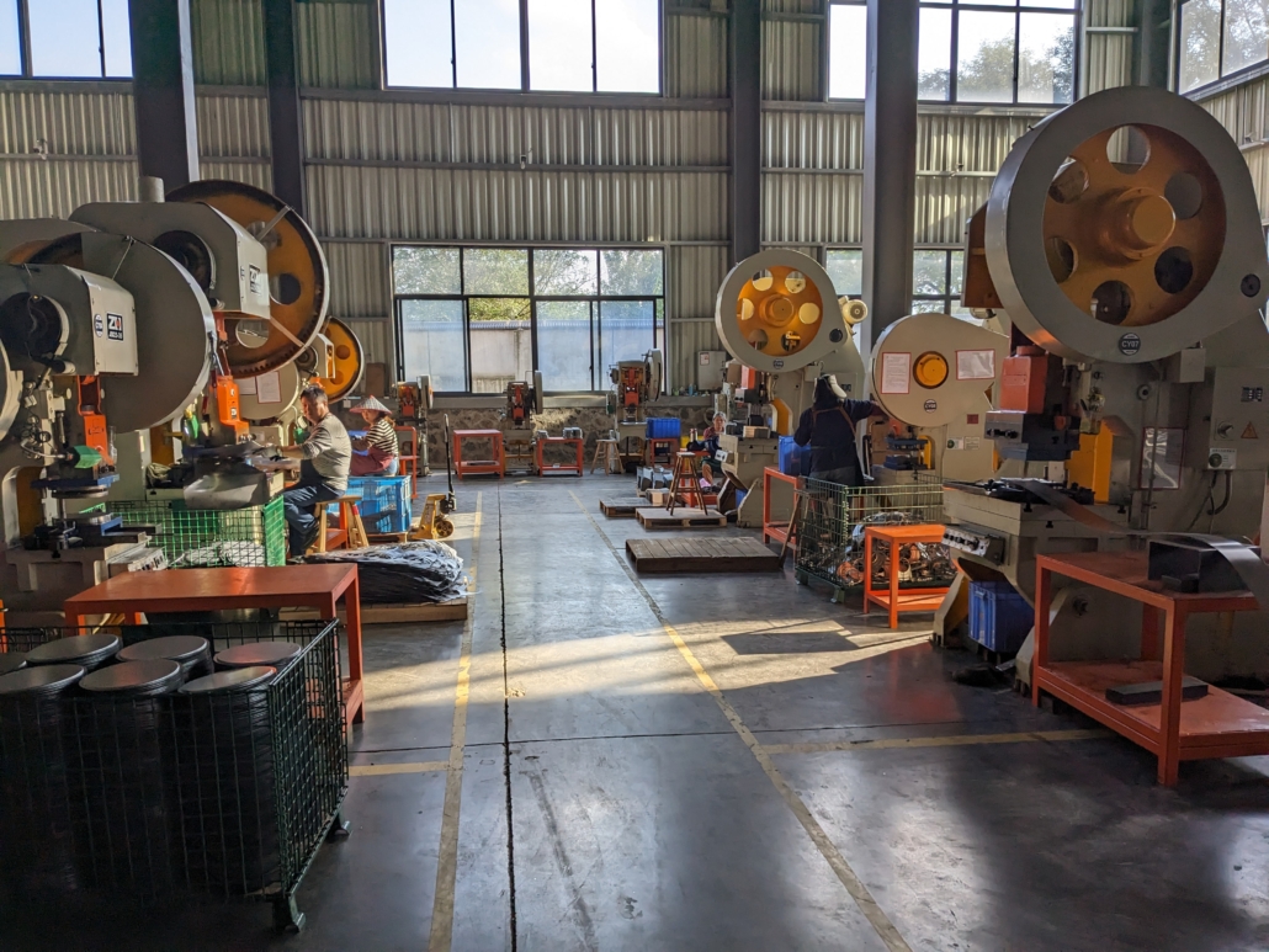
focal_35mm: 27
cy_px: 476
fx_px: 990
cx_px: 634
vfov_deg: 51.4
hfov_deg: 65.3
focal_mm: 4.38
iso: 44
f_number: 1.73
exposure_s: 1/570
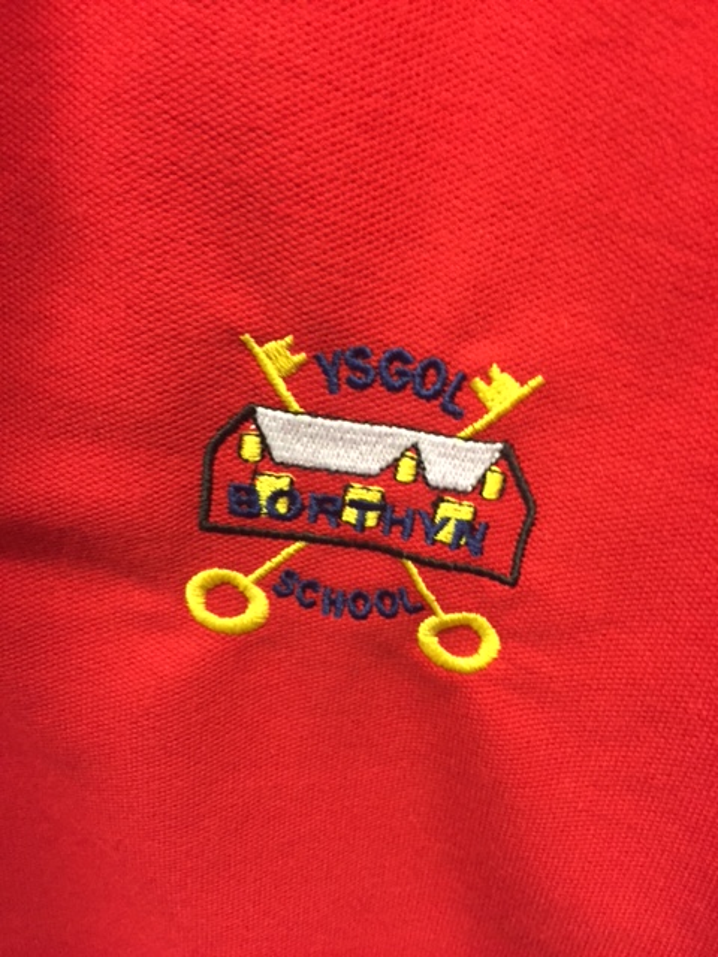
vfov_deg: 61.7
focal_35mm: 29
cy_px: 478
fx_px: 802
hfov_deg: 48.2
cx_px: 359
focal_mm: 4.15
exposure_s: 1/15
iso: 250
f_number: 2.2
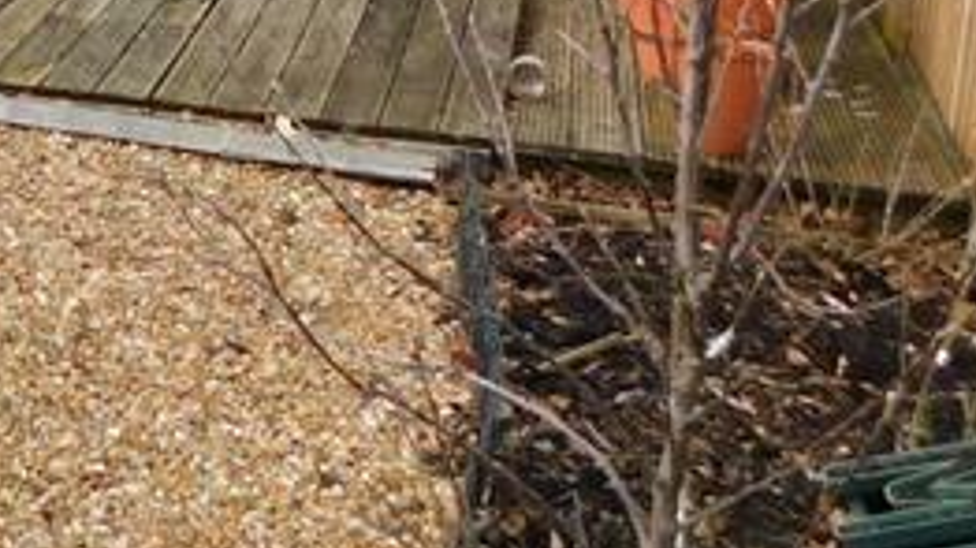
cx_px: -462
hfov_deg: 21.0
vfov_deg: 13.2
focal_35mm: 87
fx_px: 2250
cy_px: -244
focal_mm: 4
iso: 125
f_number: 3
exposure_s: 1/500
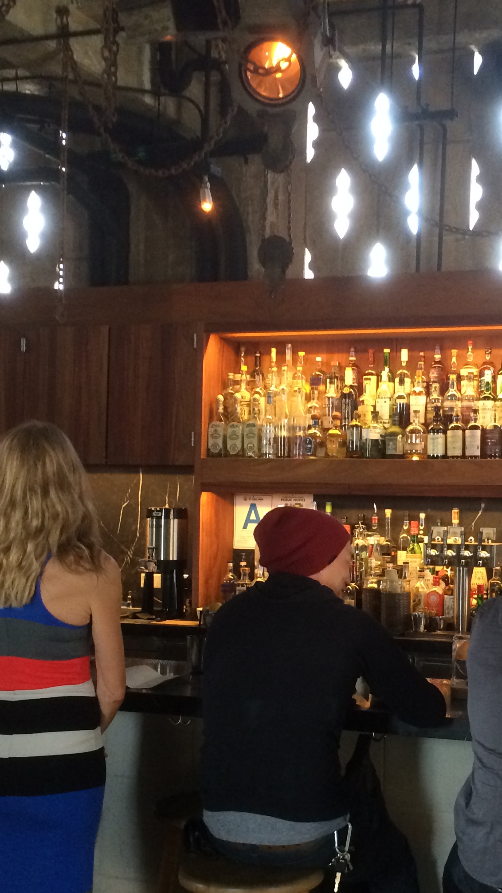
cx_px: 399
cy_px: 490
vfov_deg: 39.1
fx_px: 1254
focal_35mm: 53
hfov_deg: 22.3
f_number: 2.2
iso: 200
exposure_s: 1/30
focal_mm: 4.12
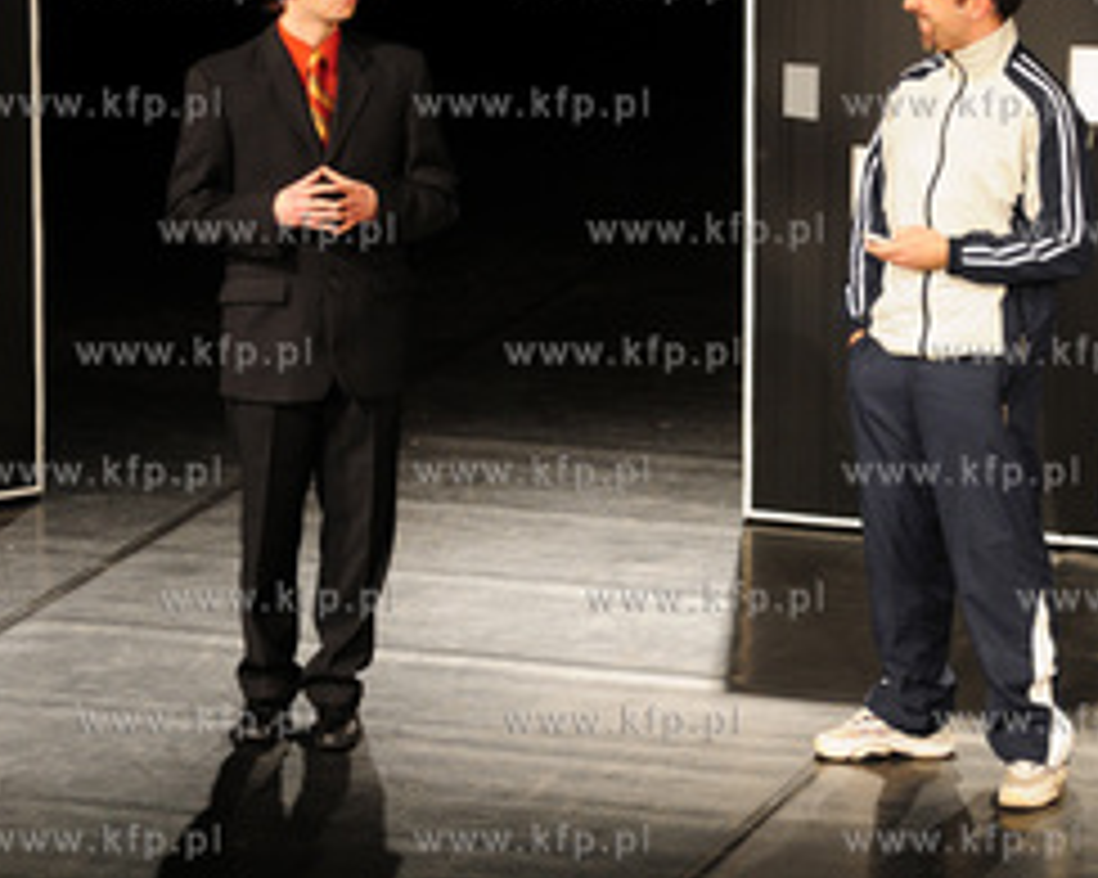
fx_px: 7341
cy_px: 288
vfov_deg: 6.8
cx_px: 864
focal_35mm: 226
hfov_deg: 8.5
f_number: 5
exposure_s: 1/50
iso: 500
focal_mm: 98
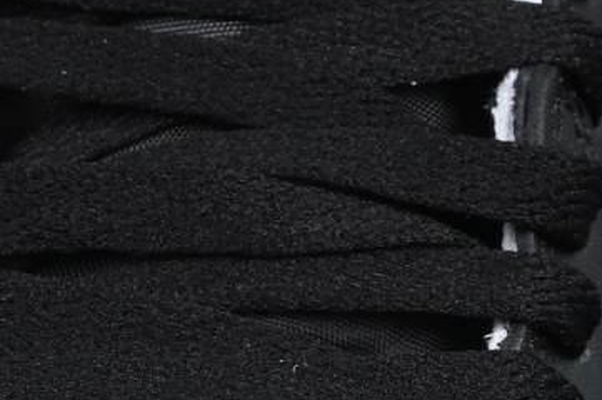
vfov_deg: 2.4
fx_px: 9673
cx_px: -320
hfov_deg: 3.5
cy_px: 513
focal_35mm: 579
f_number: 7.1
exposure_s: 1/60
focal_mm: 50
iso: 160
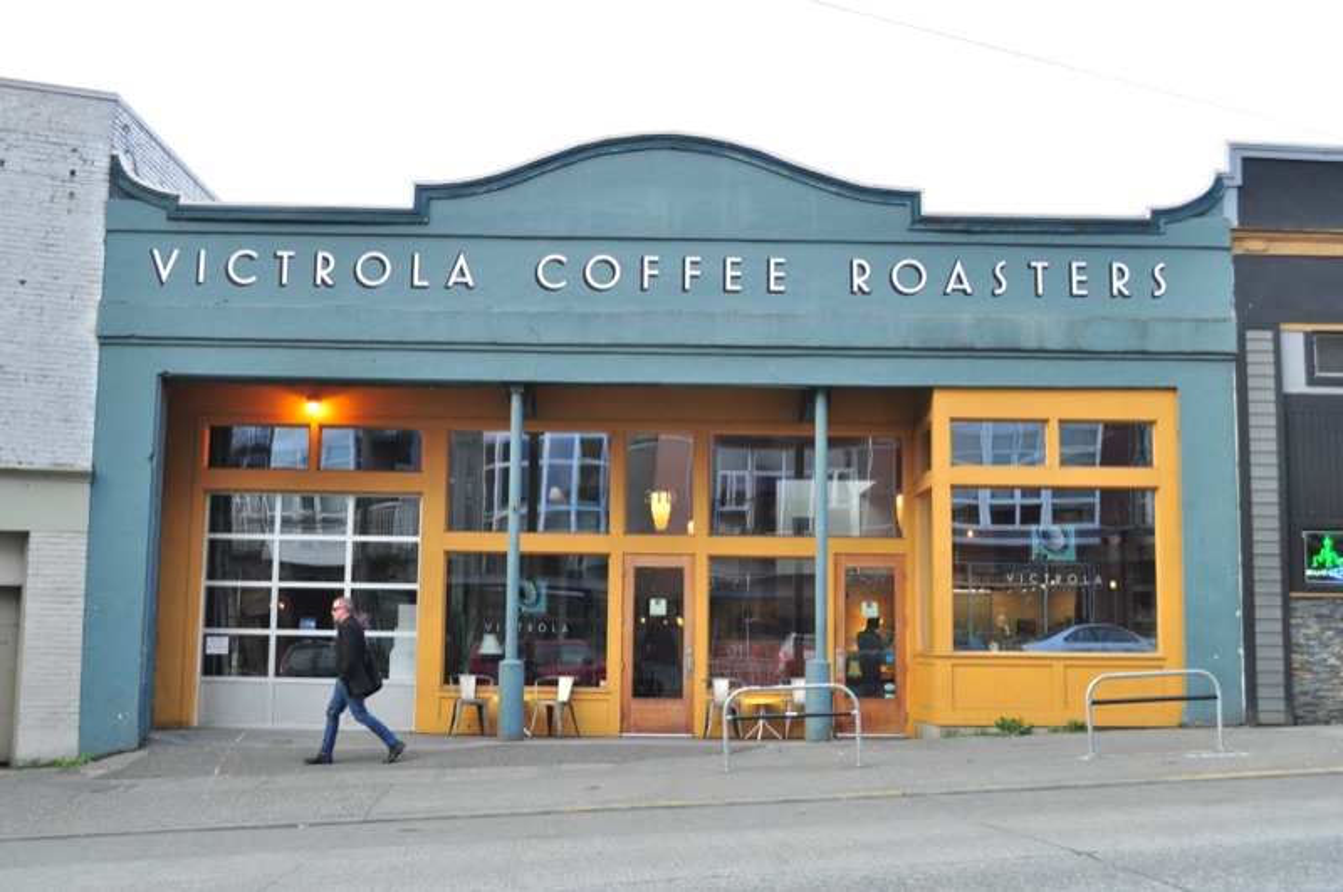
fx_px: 1453
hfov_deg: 49.6
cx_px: 672
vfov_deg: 34.1
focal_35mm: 39
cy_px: 446
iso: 1000
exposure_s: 1/125
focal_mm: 26
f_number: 5.6
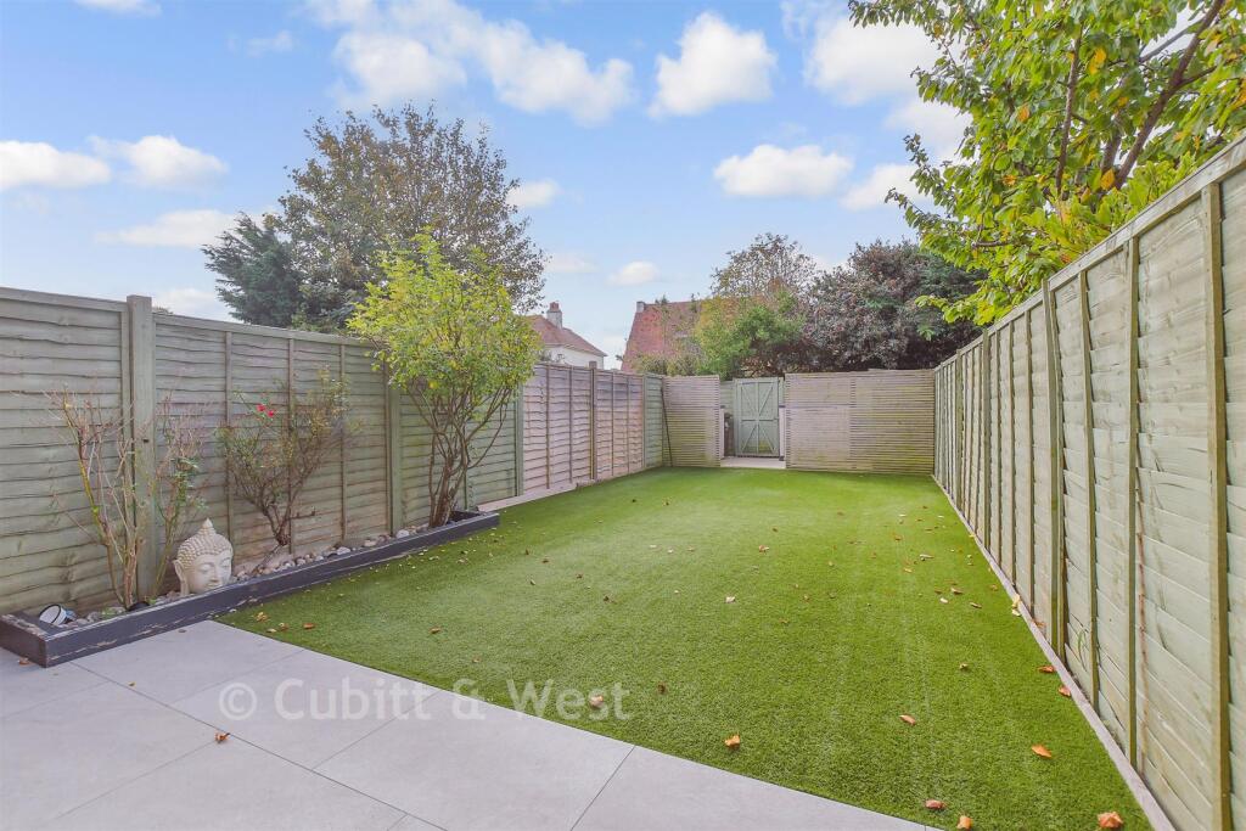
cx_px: 623
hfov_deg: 100.4
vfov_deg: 77.3
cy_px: 416
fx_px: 519
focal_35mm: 15
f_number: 8
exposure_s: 1/320
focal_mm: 10
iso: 500
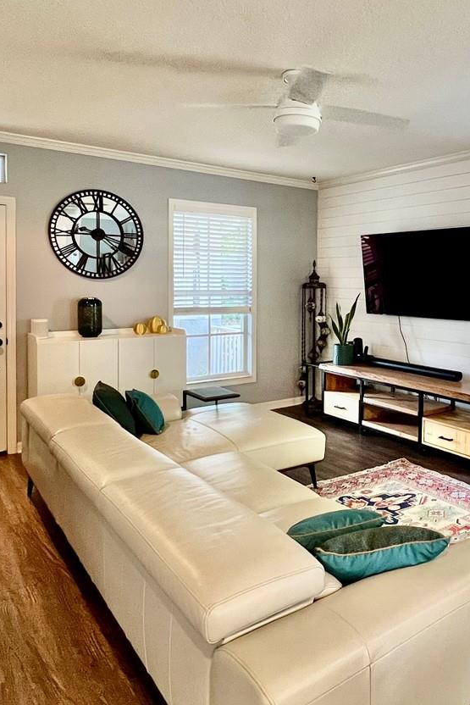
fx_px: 509
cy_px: 298
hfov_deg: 47.8
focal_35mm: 26
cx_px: 349
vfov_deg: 69.0
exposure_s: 1/60
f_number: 1.8
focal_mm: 1.57
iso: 400
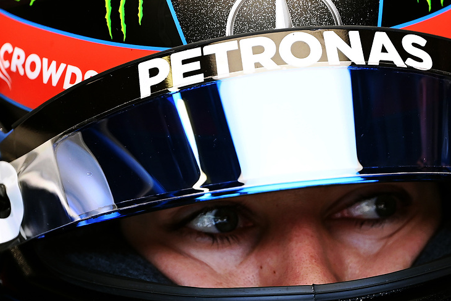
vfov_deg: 1.6
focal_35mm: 886
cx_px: 284
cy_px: 196
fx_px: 11103
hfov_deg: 2.3
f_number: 4
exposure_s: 1/500
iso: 1600
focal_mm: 400
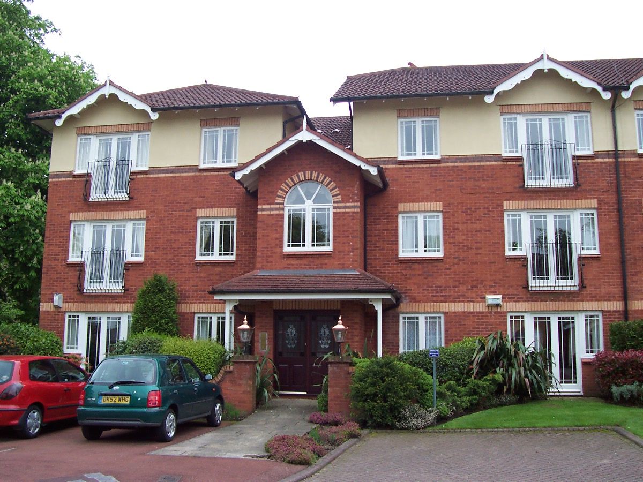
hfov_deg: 50.1
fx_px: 687
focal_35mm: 37
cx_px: 322
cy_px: 241
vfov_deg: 38.7
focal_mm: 5.6
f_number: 2.8
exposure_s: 1/350
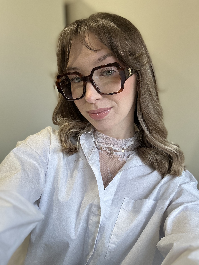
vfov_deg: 60.0
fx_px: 230
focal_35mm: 30
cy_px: 132
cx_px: 100
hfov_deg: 46.8
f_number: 1.9
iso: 200
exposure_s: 1/60
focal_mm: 2.69
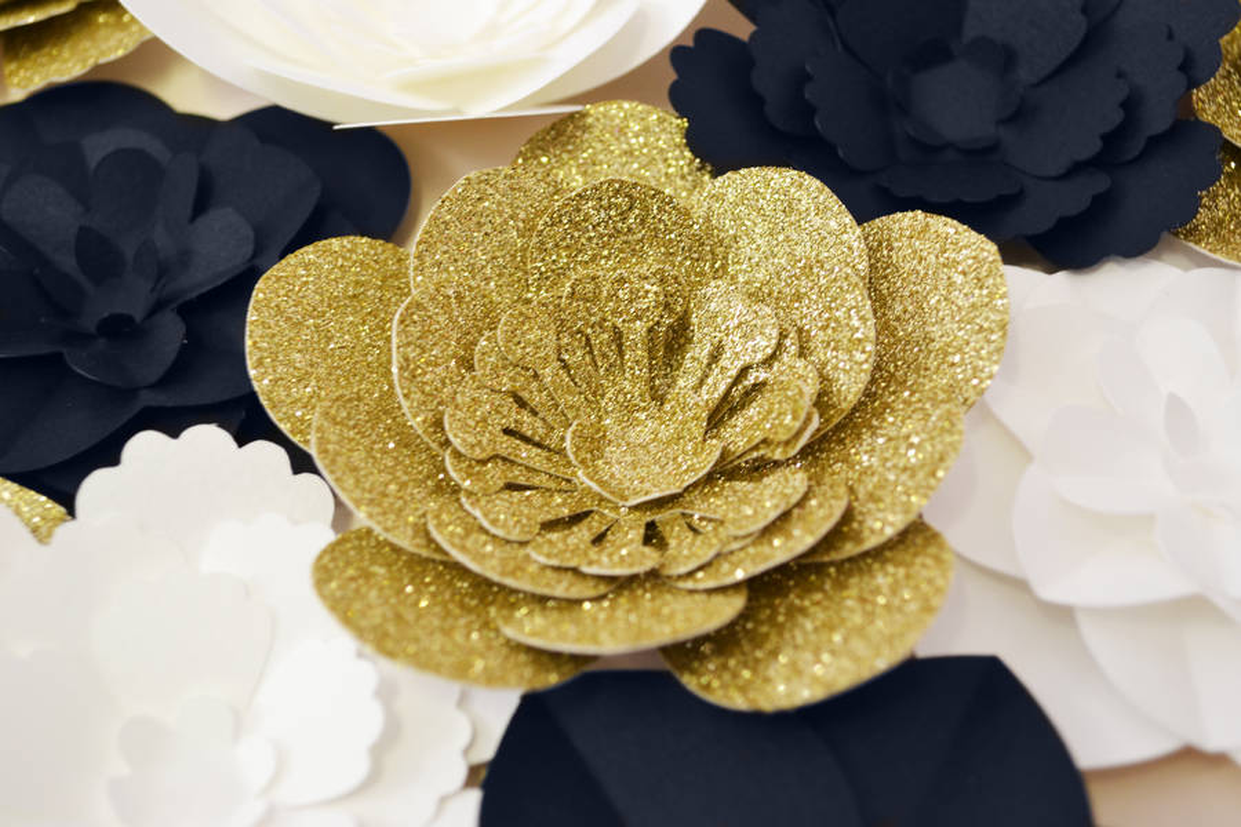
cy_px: 414
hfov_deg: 36.9
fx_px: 1861
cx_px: 620
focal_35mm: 54
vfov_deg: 25.1
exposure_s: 1/10
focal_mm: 36
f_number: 5
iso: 400
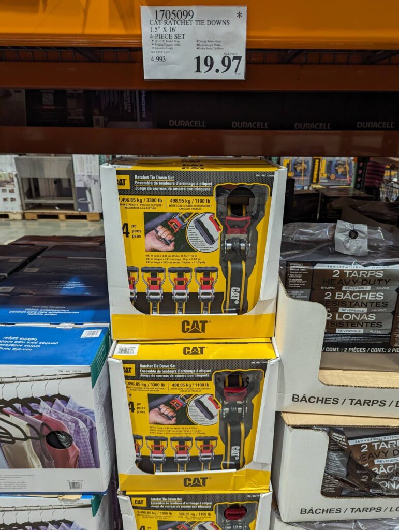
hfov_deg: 56.9
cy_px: 265
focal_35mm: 24
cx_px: 200
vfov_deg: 71.5
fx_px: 368
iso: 236
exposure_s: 1/135
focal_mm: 6.81
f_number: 1.85
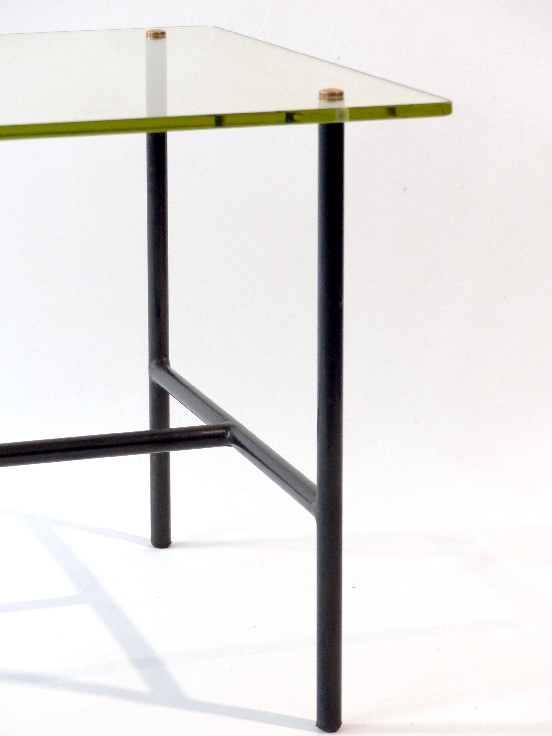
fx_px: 2168
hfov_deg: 14.5
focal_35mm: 102
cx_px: 276
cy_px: 368
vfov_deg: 19.3
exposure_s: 1/40
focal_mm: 18.3
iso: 400
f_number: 2.8
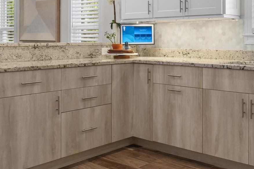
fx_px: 325
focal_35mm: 46
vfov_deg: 29.0
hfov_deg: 41.1
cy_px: 52
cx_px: 200
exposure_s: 1/15
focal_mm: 16
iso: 1000
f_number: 8
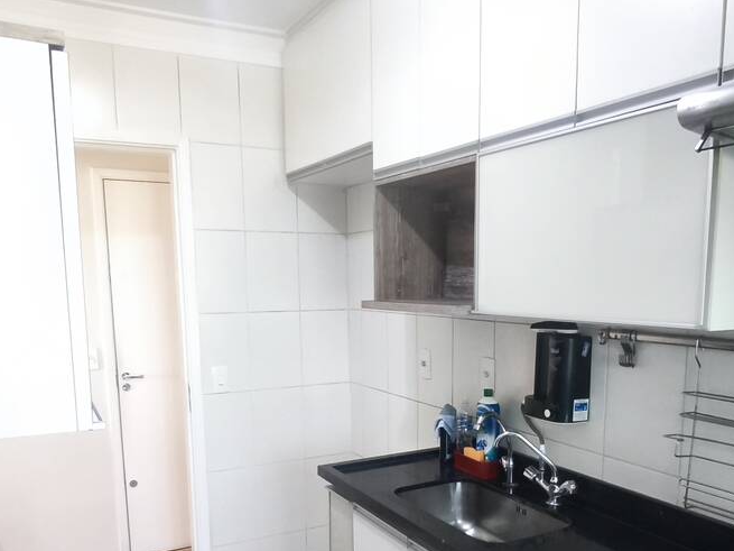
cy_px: 388
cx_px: 389
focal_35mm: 33
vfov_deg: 42.1
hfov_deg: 55.3
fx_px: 700
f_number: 2.2
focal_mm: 1.91
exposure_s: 1/24
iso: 640
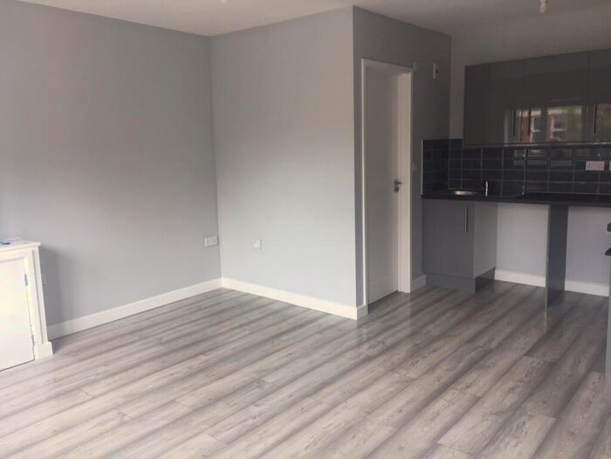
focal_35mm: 29
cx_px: 306
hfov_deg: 61.7
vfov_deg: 48.2
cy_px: 230
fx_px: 512
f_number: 2.2
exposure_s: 1/100
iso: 50
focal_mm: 4.15
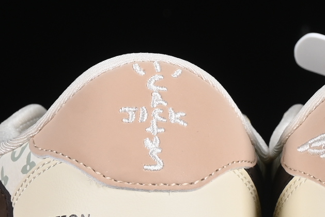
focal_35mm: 332
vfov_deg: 4.1
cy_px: 93
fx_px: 2996
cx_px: 298
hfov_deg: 6.2
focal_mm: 50
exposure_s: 1/80
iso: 160
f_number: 8
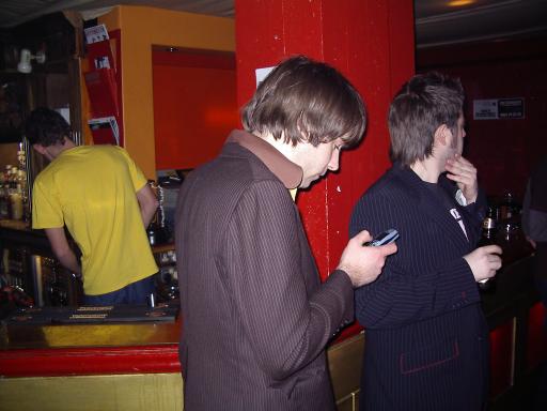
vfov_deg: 37.7
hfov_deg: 49.0
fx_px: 600
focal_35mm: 38
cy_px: 206
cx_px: 274
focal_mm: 5.8
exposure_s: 1/60
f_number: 2.6
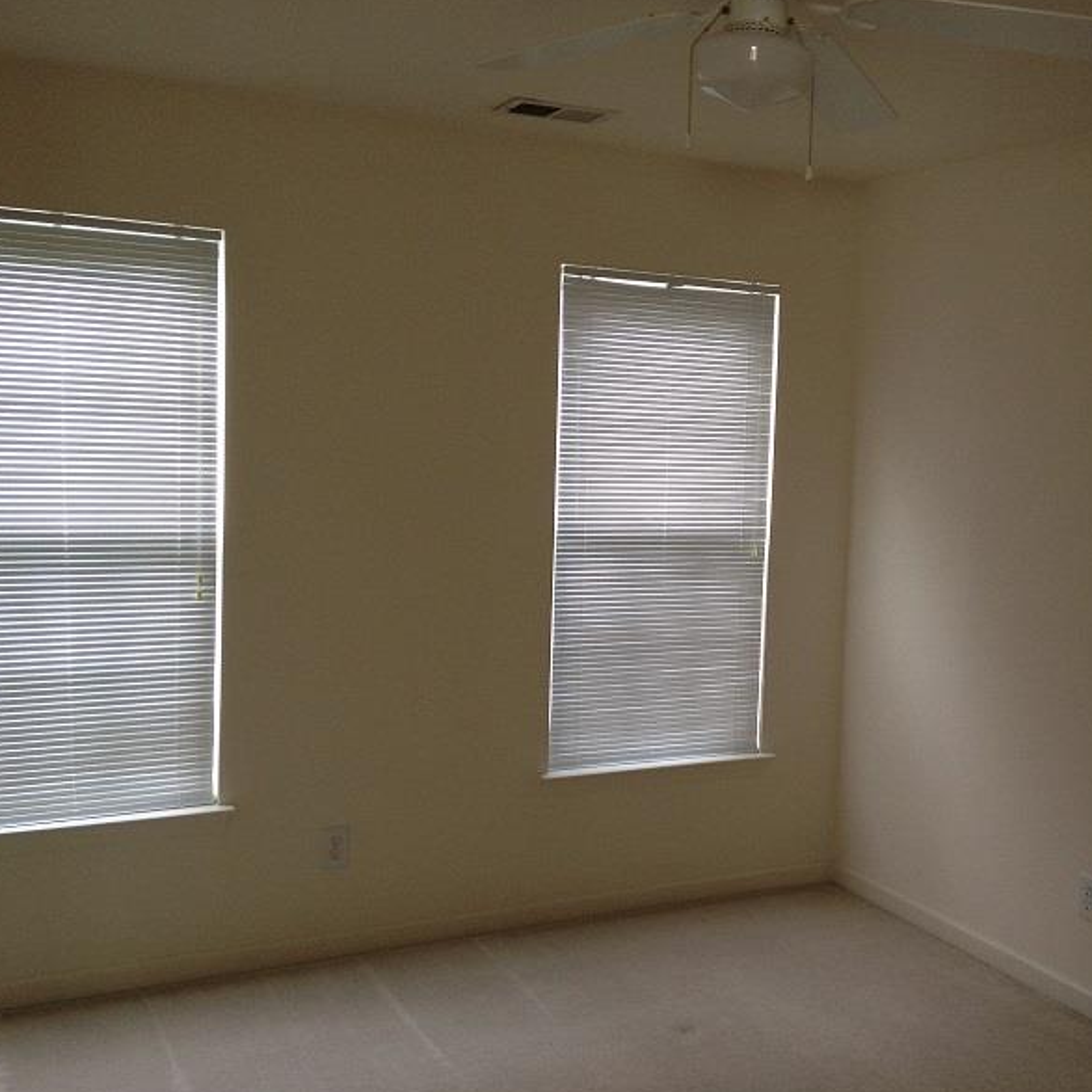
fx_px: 1535
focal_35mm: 43
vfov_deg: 39.2
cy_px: 556
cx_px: 746
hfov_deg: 38.6
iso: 100
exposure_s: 1/20
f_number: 2.4
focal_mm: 4.28
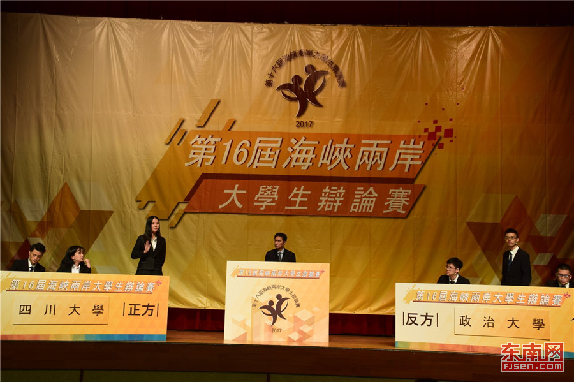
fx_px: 813
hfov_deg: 38.9
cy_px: 191
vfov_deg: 26.5
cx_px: 287
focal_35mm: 51
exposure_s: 1/30
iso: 400
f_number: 7.1
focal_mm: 34
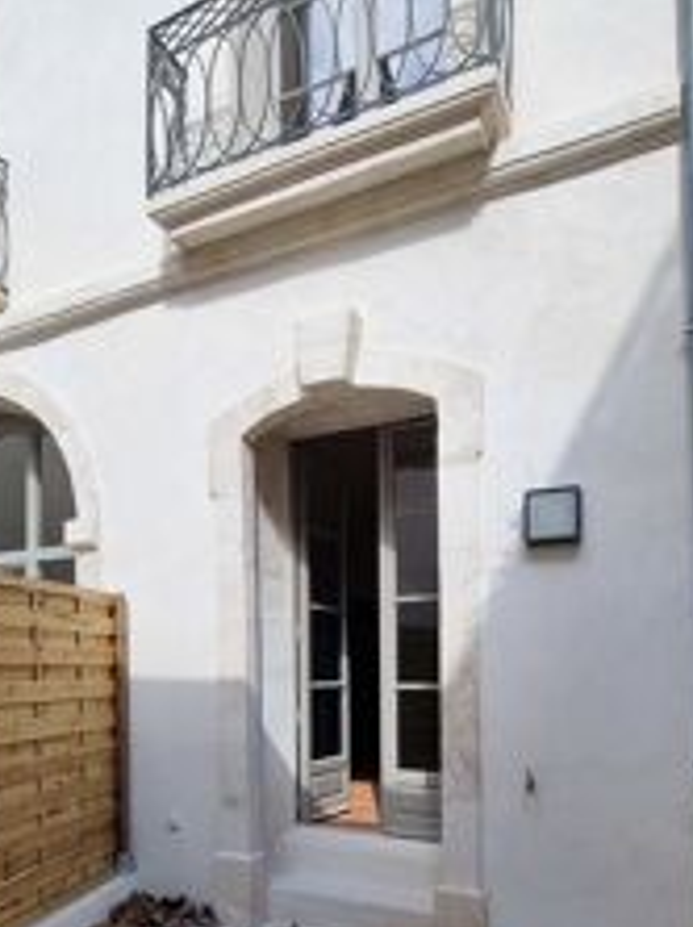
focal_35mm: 25
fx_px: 669
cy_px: 674
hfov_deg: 54.3
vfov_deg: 65.9
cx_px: 271
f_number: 2.2
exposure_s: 1/920
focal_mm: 2.2
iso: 50
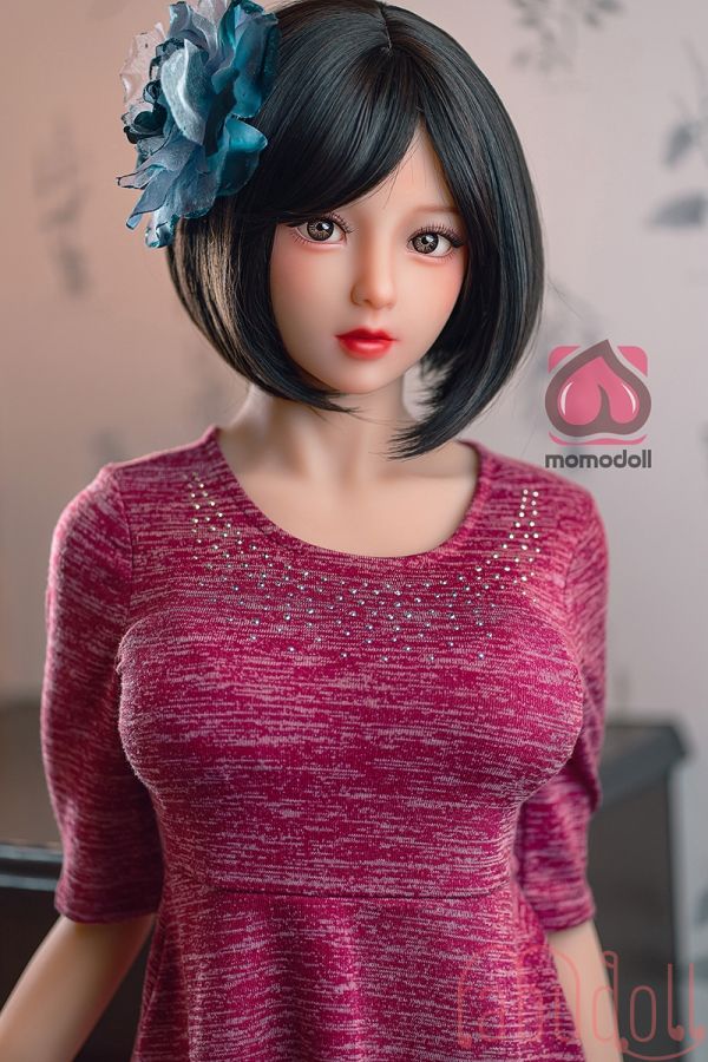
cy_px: 531
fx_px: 2507
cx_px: 354
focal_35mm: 85
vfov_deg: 23.9
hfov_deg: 16.1
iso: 100
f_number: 1.8
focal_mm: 85
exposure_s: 1/250
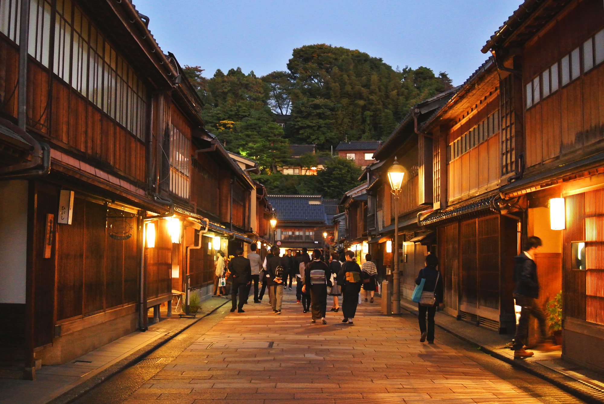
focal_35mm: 49
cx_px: 302
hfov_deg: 40.3
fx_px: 823
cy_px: 202
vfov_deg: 27.6
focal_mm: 18.5
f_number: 1.8
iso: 1600
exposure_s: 1/25
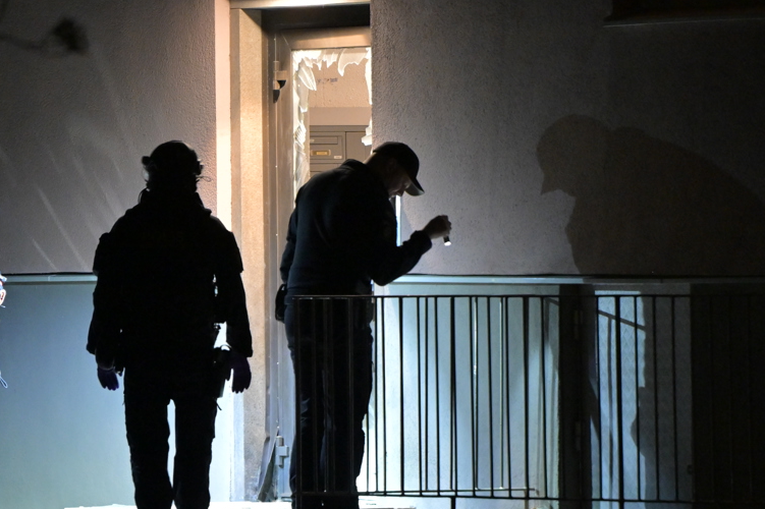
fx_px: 11533
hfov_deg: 3.8
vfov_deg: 2.5
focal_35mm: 543
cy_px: 308
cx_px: 398
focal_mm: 200
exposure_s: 1/50
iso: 2500
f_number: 2.8
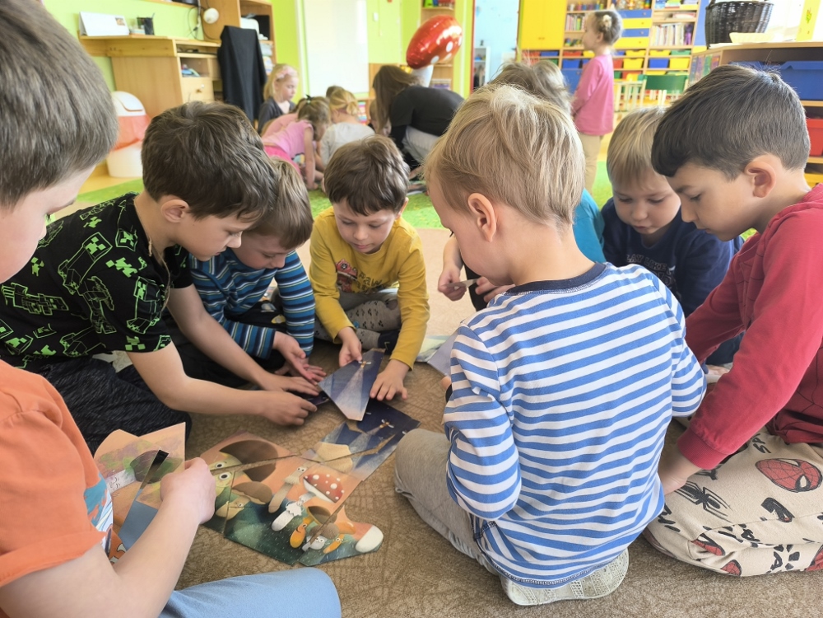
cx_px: 412
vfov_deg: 58.9
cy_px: 309
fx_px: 547
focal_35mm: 23
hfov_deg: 73.9
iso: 320
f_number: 1.65
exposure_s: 1/100
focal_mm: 6.14
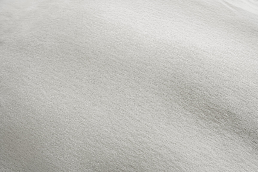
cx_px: 129
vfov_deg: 37.9
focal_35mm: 35
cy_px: 86
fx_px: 251
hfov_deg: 54.4
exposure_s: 1/80
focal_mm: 35
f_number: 5
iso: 200
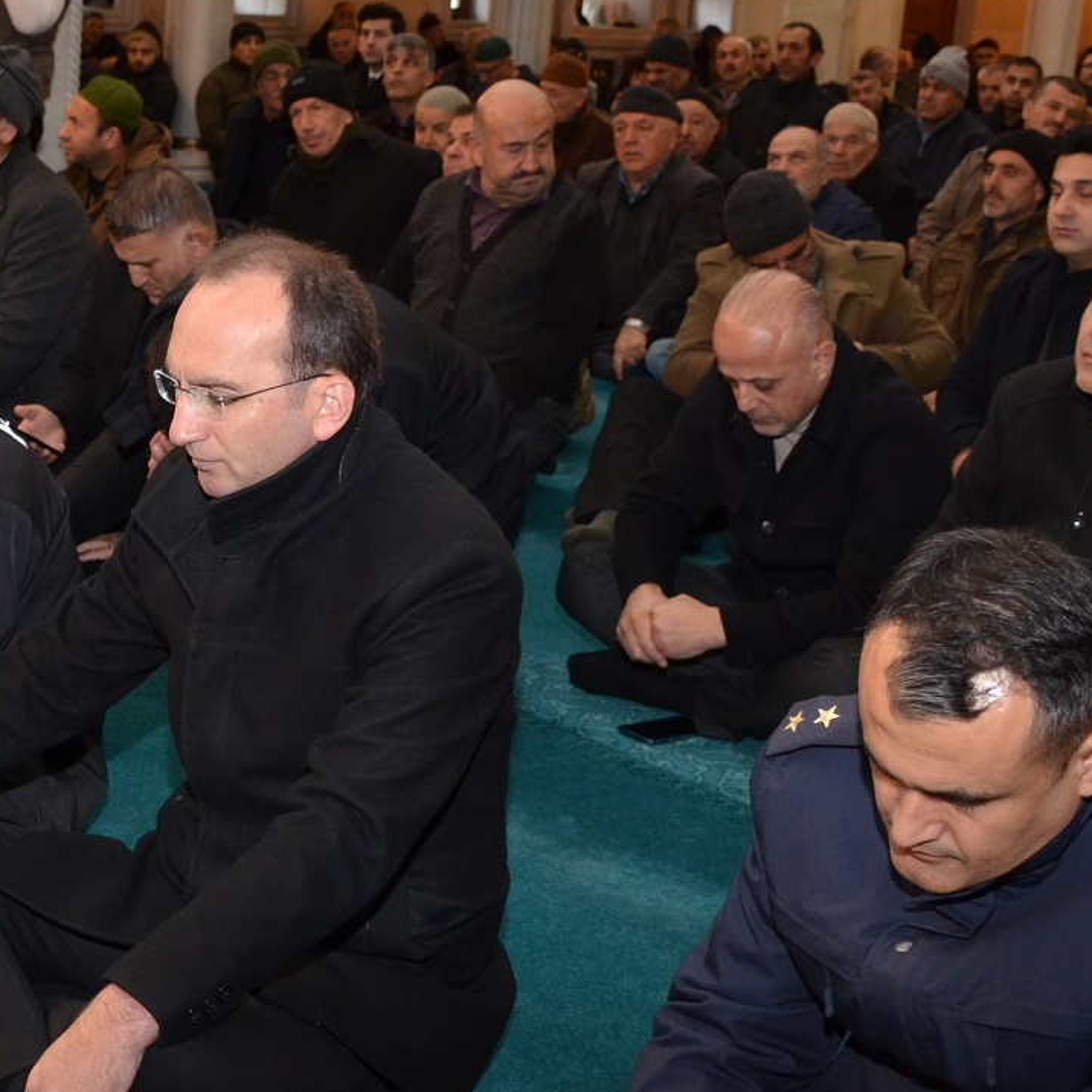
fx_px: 2284
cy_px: 673
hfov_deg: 25.9
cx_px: 70
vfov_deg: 26.8
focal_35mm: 64
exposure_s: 1/60
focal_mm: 18
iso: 800
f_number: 4
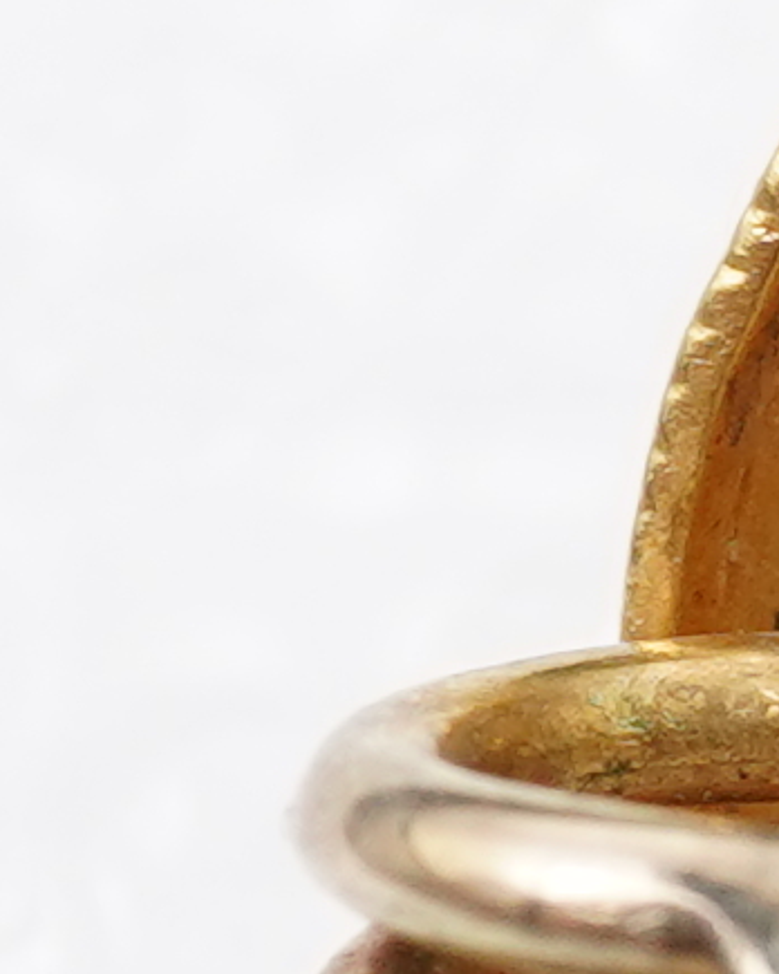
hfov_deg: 3.8
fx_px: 11009
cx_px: 3282
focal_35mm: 382
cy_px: 479
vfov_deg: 5.1
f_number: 18
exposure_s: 1/125
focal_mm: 30
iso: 640
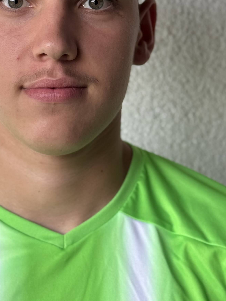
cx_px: 66
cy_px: 69
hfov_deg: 13.4
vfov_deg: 17.8
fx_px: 957
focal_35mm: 110
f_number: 1.78
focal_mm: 6.76
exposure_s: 1/150
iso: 64
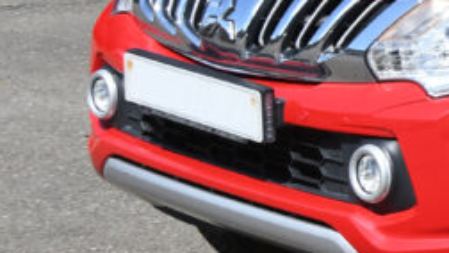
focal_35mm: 166
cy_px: -13
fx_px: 1977
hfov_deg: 12.1
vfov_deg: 7.3
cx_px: 766
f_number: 8
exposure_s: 1/1250
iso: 500
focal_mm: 26
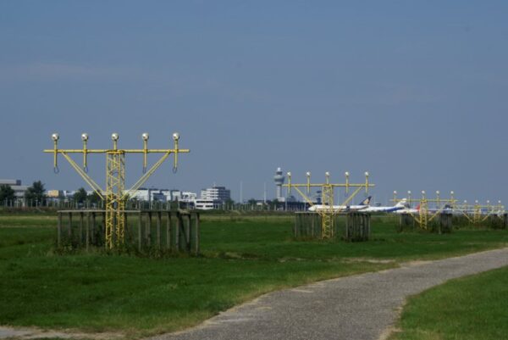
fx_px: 1483
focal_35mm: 105
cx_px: 254
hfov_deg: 19.4
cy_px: 170
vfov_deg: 13.1
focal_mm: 70
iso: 100
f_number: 13
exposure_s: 1/250
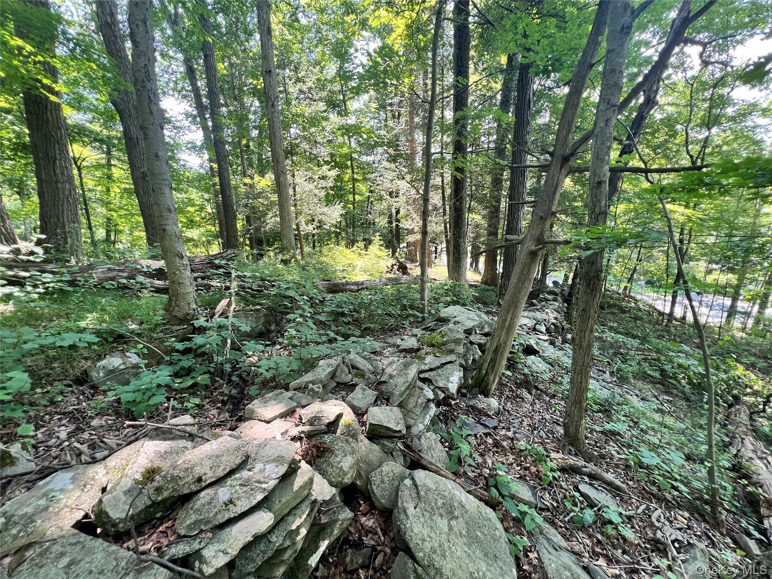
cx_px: 386
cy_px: 290
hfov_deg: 106.2
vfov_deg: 89.9
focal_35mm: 13
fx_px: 290
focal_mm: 1.57
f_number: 1.8
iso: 100
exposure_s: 1/99
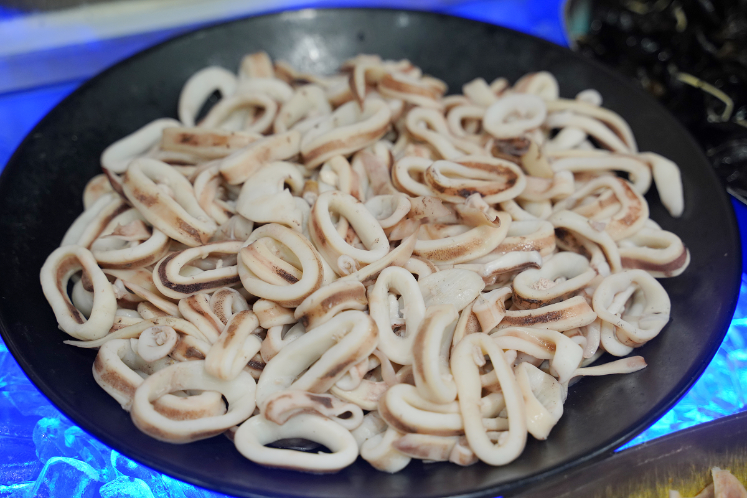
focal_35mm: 62
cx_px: 374
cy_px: 249
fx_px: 1286
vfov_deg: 21.9
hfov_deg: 32.4
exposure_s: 1/160
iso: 1600
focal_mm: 62
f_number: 3.5
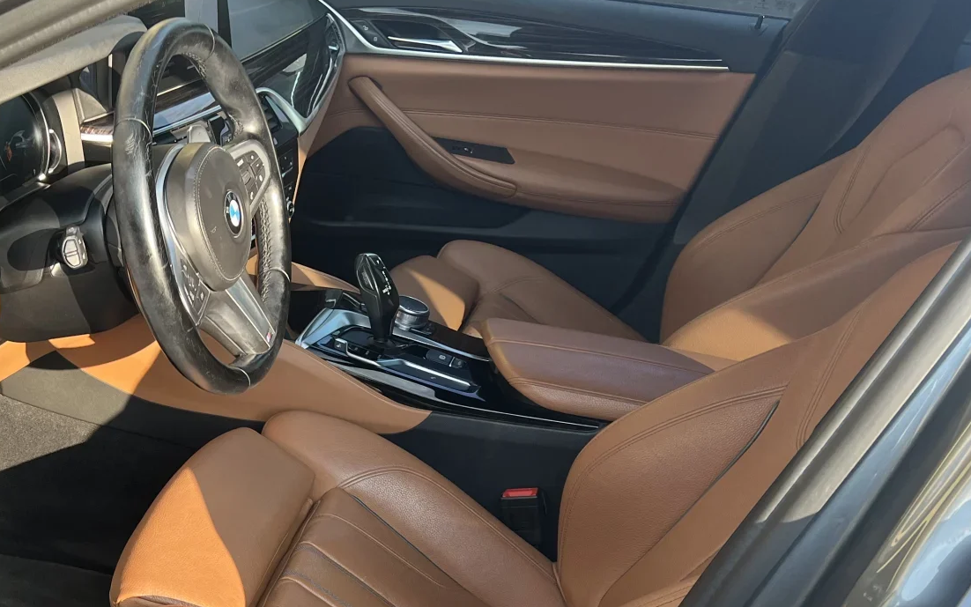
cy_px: 537
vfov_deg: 26.1
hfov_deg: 39.9
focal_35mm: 48
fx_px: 1270
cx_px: 173
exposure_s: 1/387
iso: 50
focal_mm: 5.7
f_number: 1.5
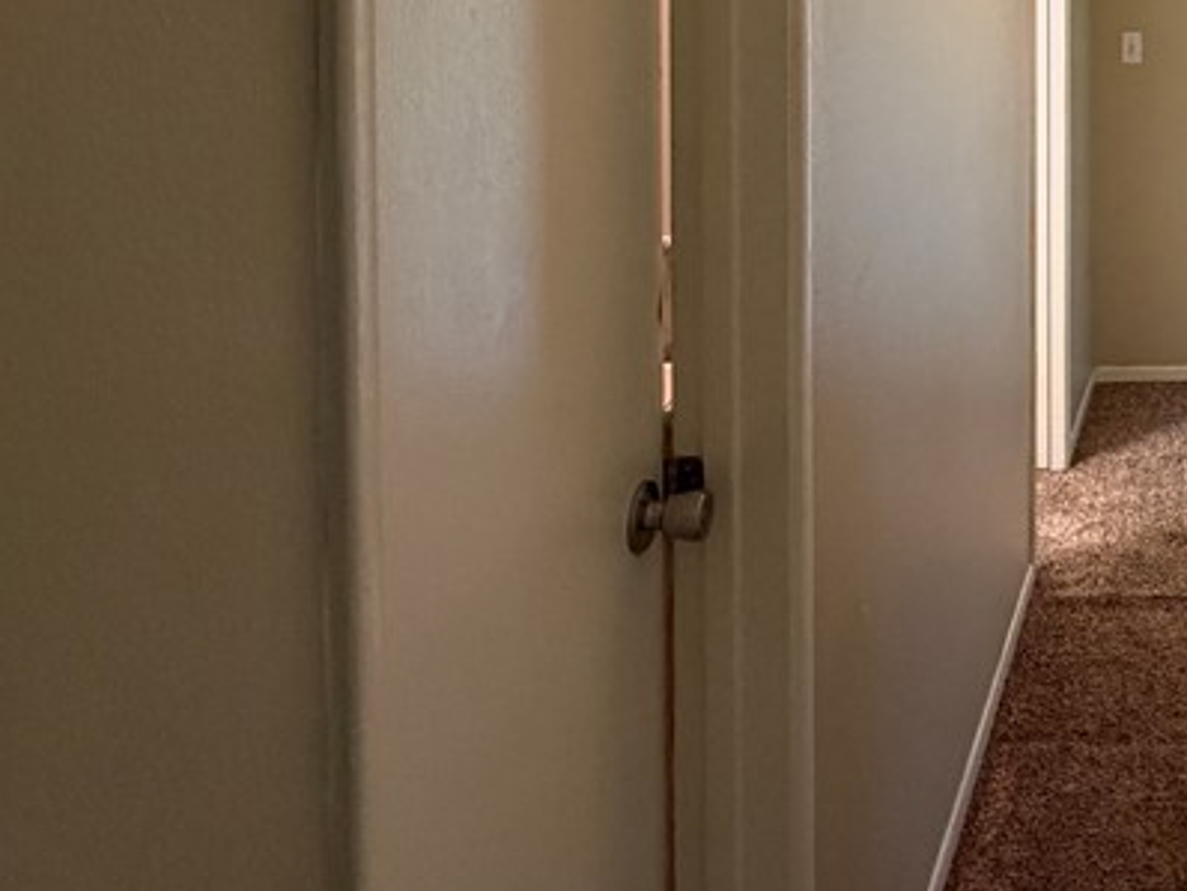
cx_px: 1259
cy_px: 18
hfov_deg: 42.2
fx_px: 1235
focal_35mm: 36
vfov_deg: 36.1
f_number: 2.2
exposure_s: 1/60
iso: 400
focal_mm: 2.22
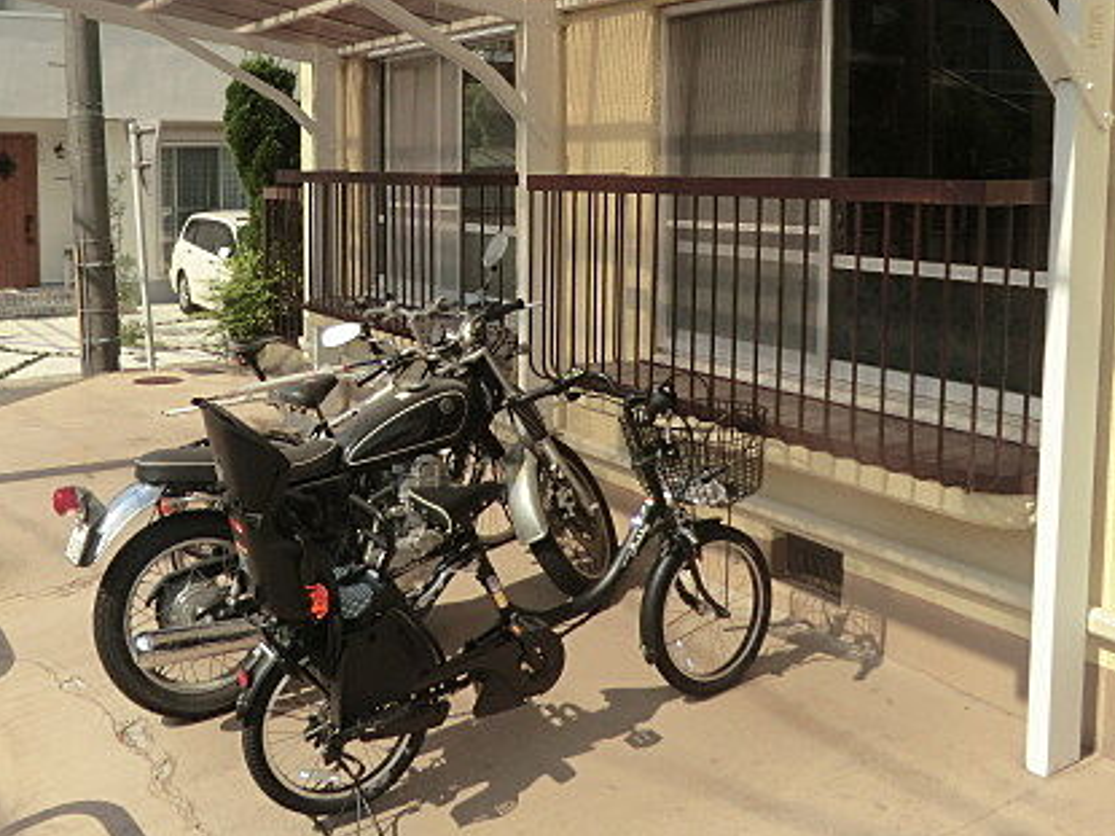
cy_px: 282
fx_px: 1191
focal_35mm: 37
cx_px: 470
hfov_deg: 50.0
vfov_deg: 38.2
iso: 80
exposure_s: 1/250
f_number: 7.5
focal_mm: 4.3
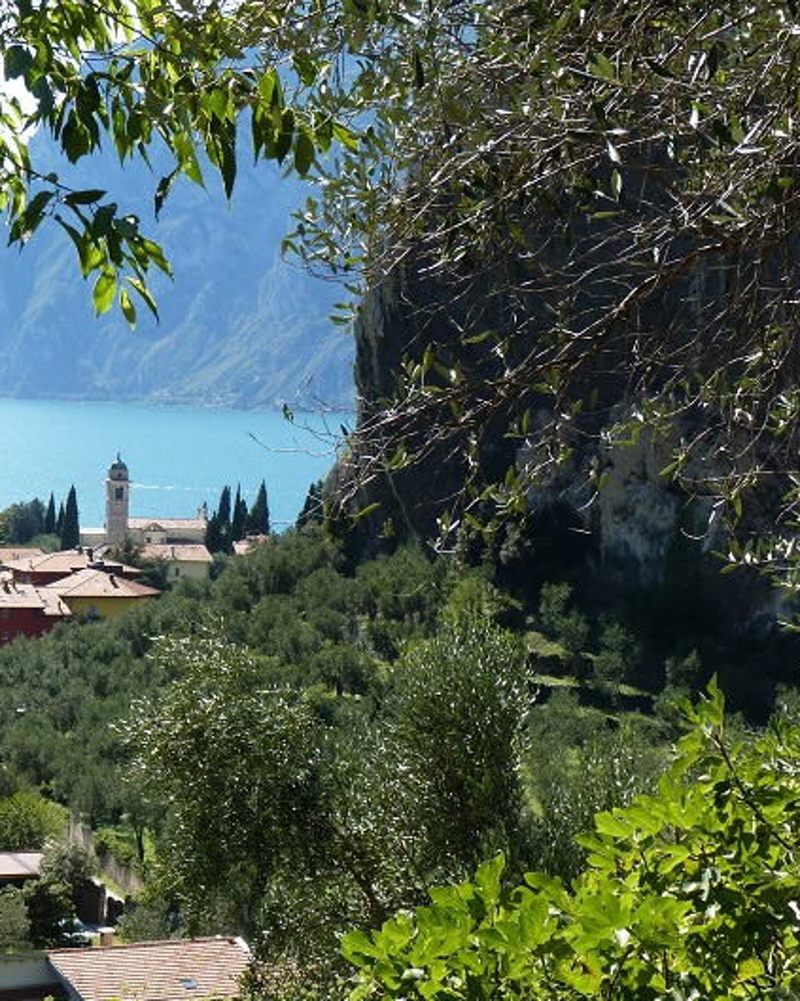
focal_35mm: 96
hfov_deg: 15.9
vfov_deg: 20.0
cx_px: 174
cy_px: 528
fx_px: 2842
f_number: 4.5
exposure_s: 1/250
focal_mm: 11.5
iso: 80
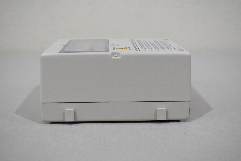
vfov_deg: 28.9
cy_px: 80
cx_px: 120
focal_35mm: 46
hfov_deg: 42.3
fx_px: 311
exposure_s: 1/125
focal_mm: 31
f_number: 5.6
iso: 360
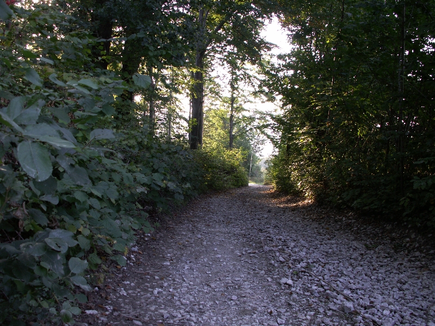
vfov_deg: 40.7
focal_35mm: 35
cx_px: 218
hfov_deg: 52.6
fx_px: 440
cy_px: 163
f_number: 3.2
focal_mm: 5.86
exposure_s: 1/60
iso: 50
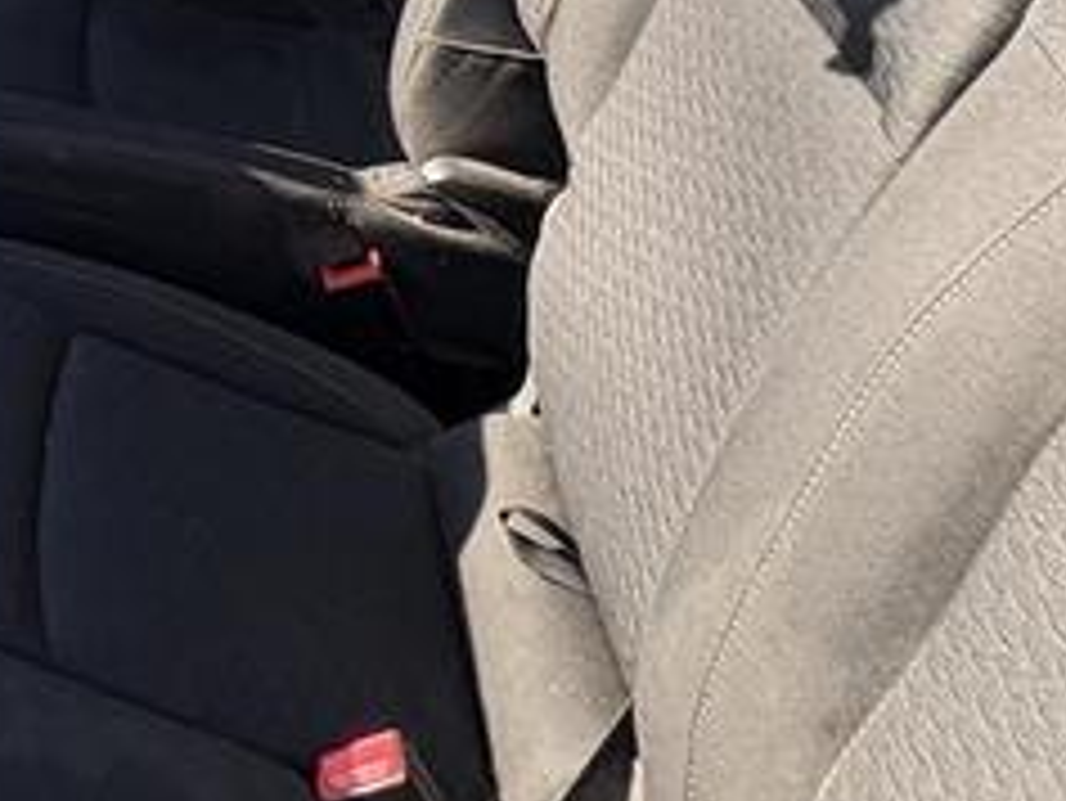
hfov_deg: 30.7
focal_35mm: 53
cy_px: -382
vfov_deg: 22.7
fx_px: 1633
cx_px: -211
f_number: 2.2
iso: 50
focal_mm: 2.22
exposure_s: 1/278
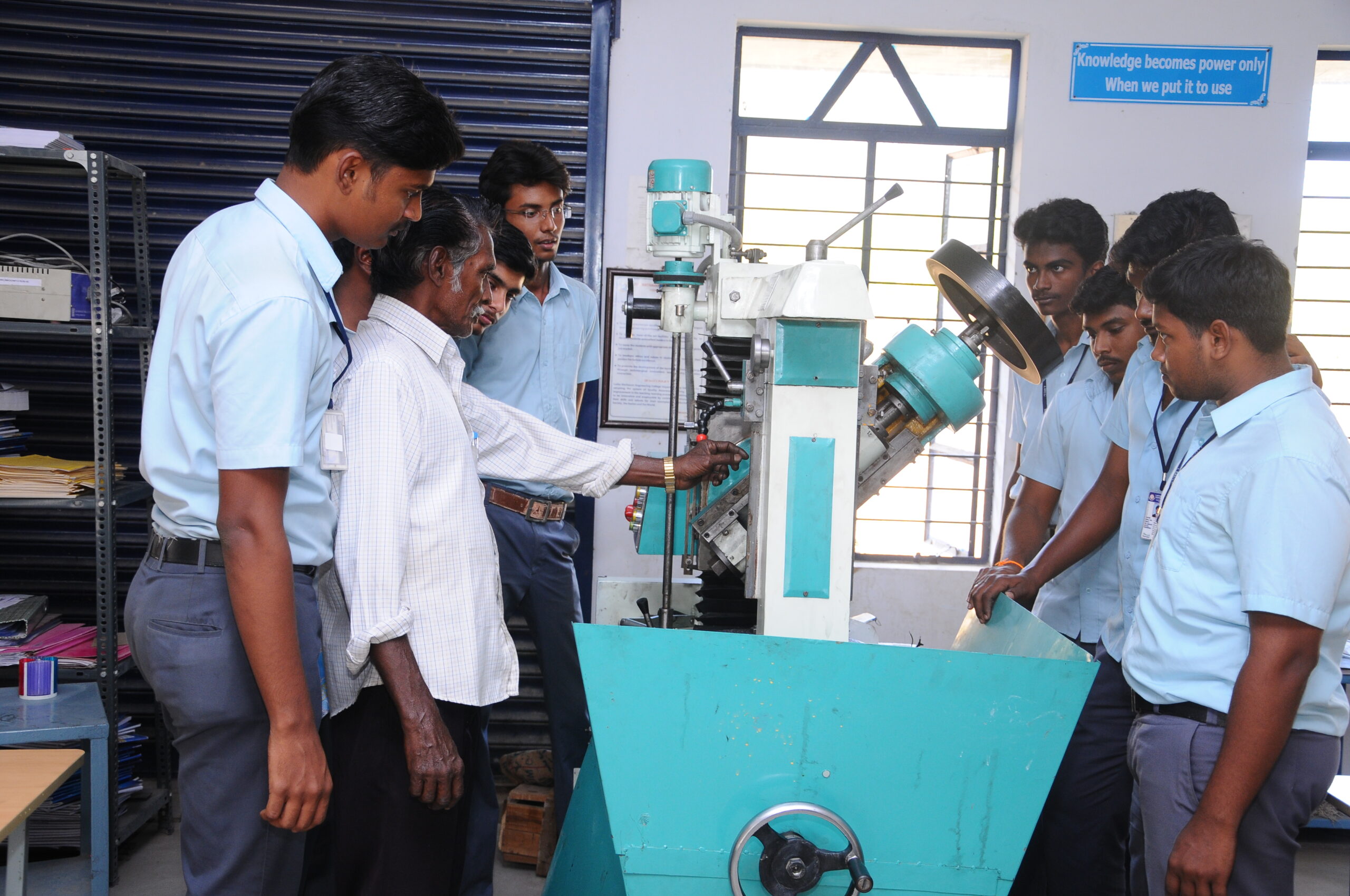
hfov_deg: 43.7
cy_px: 448
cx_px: 675
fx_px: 1685
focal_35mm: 45
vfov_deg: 29.8
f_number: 5
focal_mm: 30
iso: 400
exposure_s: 1/50
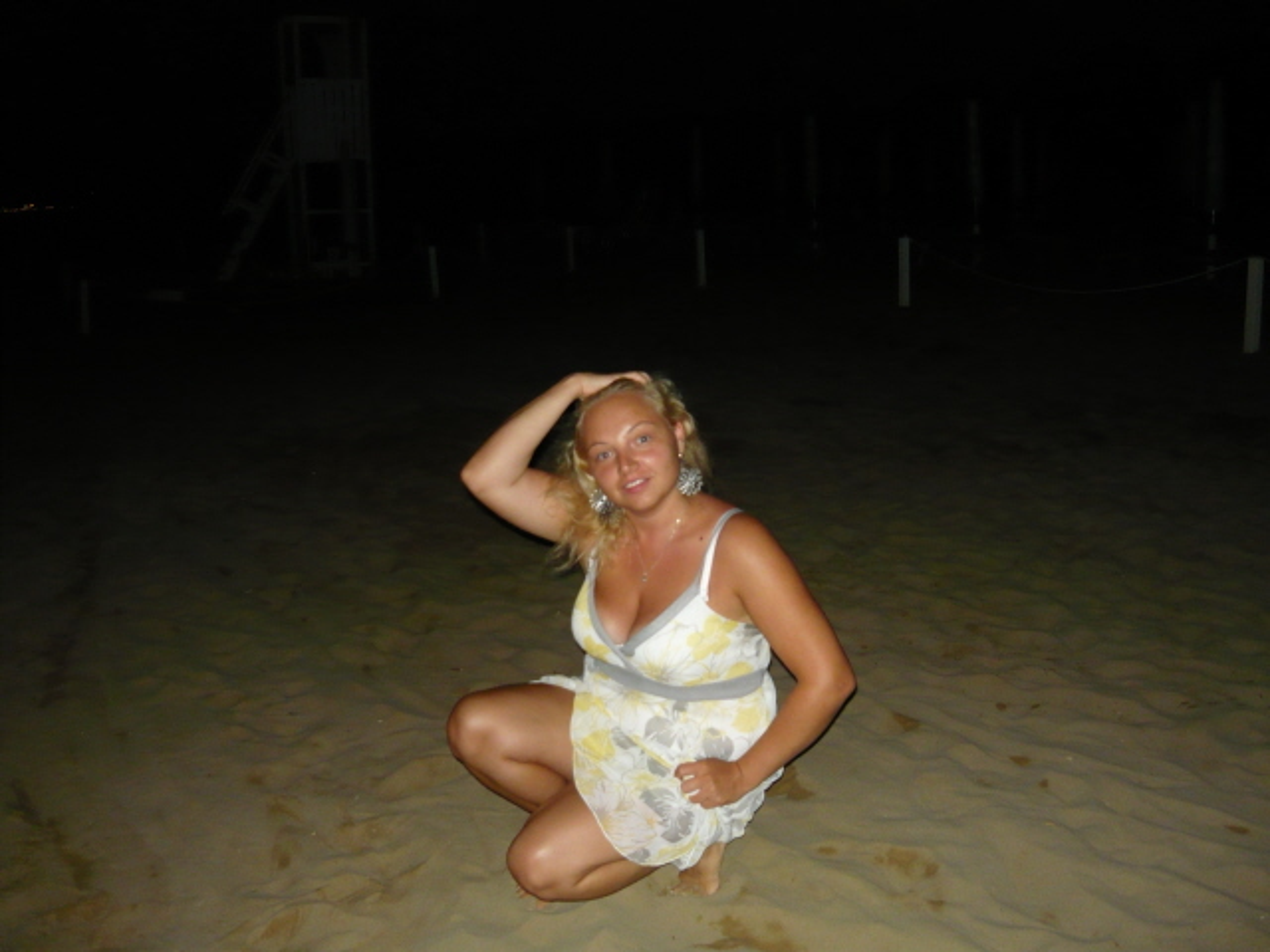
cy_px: 476
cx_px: 635
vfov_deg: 42.9
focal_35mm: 33
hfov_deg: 55.4
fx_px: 1211
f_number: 2.8
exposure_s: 1/30
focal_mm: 5.5
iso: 250
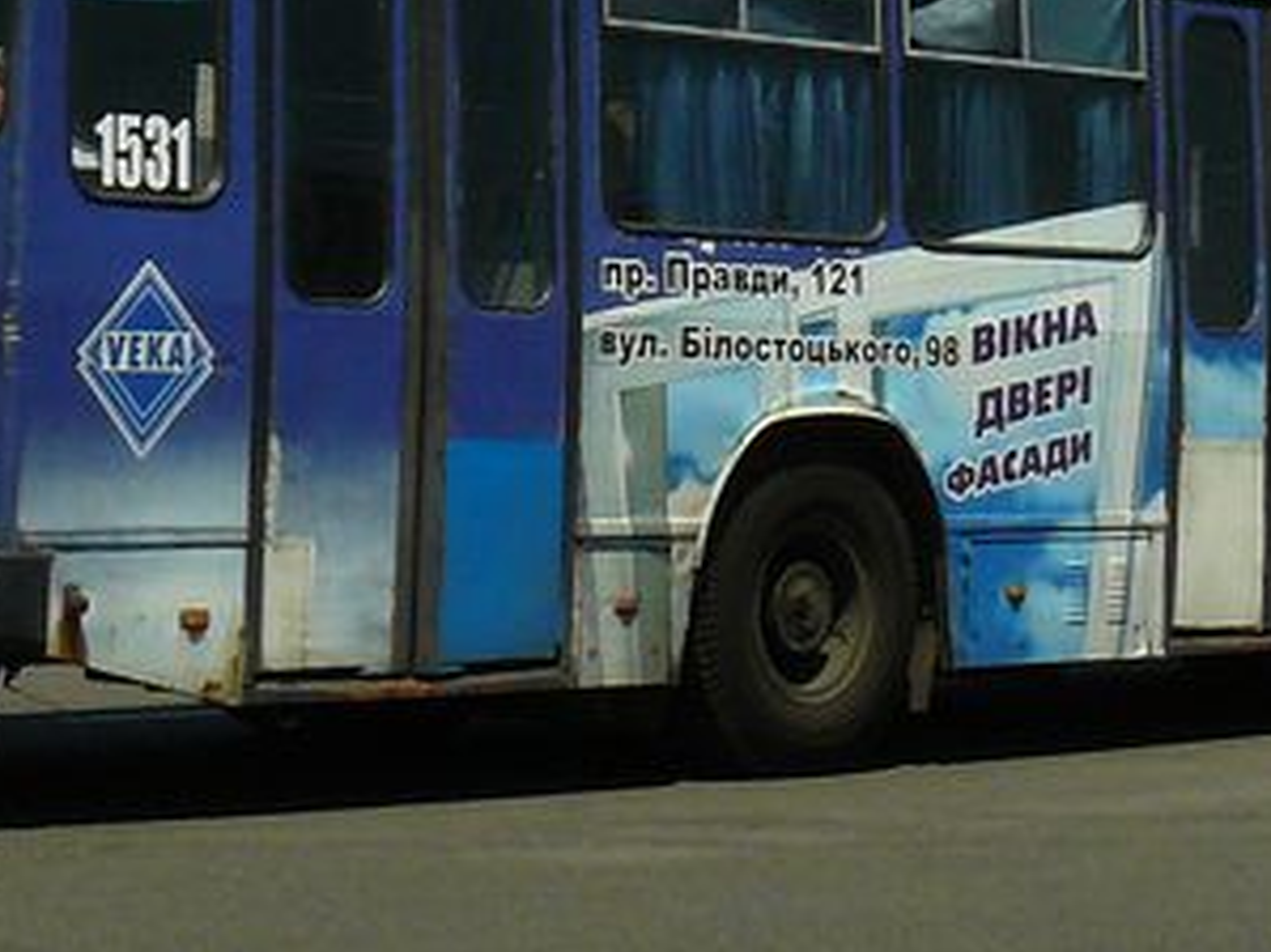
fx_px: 4771
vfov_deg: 11.0
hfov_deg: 15.2
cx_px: 786
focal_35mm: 130
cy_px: -434
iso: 200
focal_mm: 6.3
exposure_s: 1/1300
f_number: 5.6
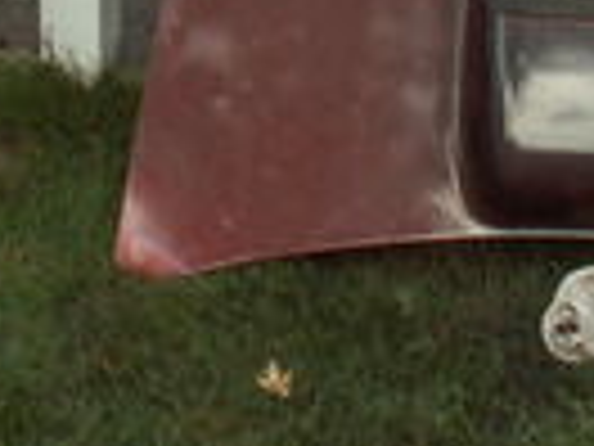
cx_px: 288
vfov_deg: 8.6
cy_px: -135
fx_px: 2917
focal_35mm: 170
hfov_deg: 11.6
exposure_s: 1/100
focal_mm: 5.86
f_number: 5
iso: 50
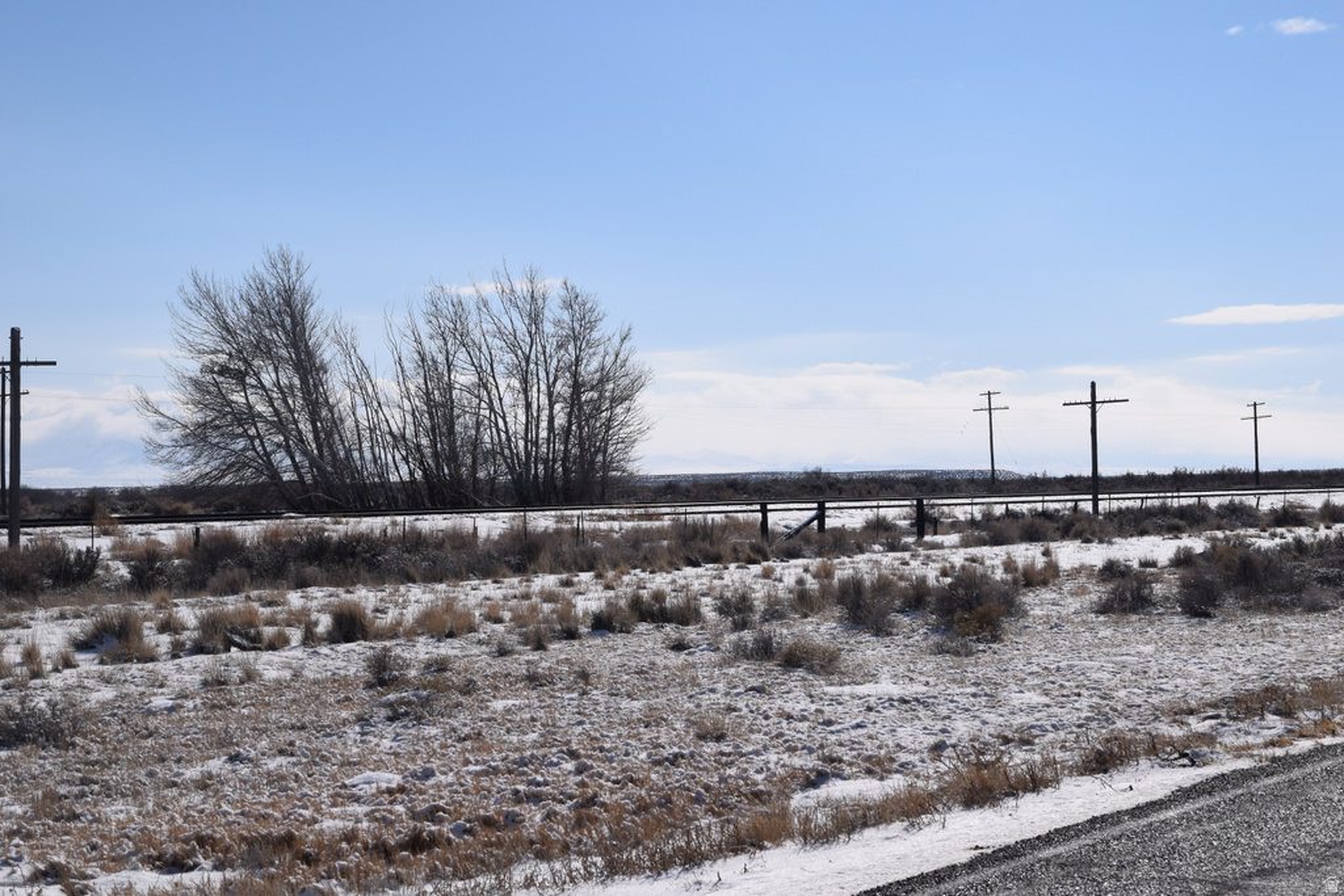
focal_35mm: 75
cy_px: 448
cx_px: 672
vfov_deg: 18.2
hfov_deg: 27.0
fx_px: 2800
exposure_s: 1/1000
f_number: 11
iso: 200
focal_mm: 50
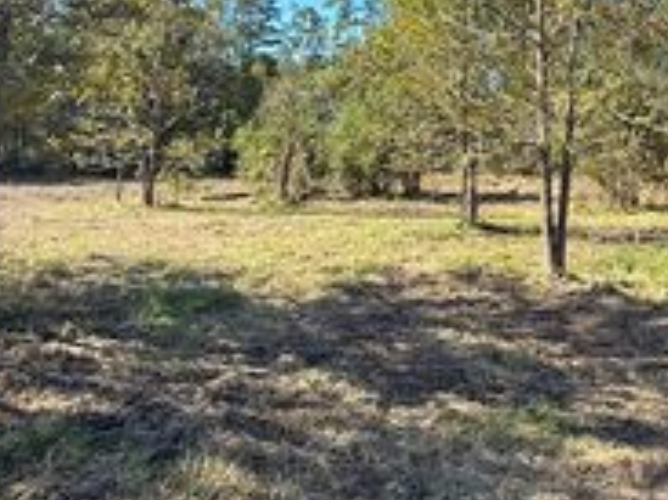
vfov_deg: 40.9
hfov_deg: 55.1
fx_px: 636
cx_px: 389
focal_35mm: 33
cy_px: 93
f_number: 2.2
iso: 64
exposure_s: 1/590
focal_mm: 2.22
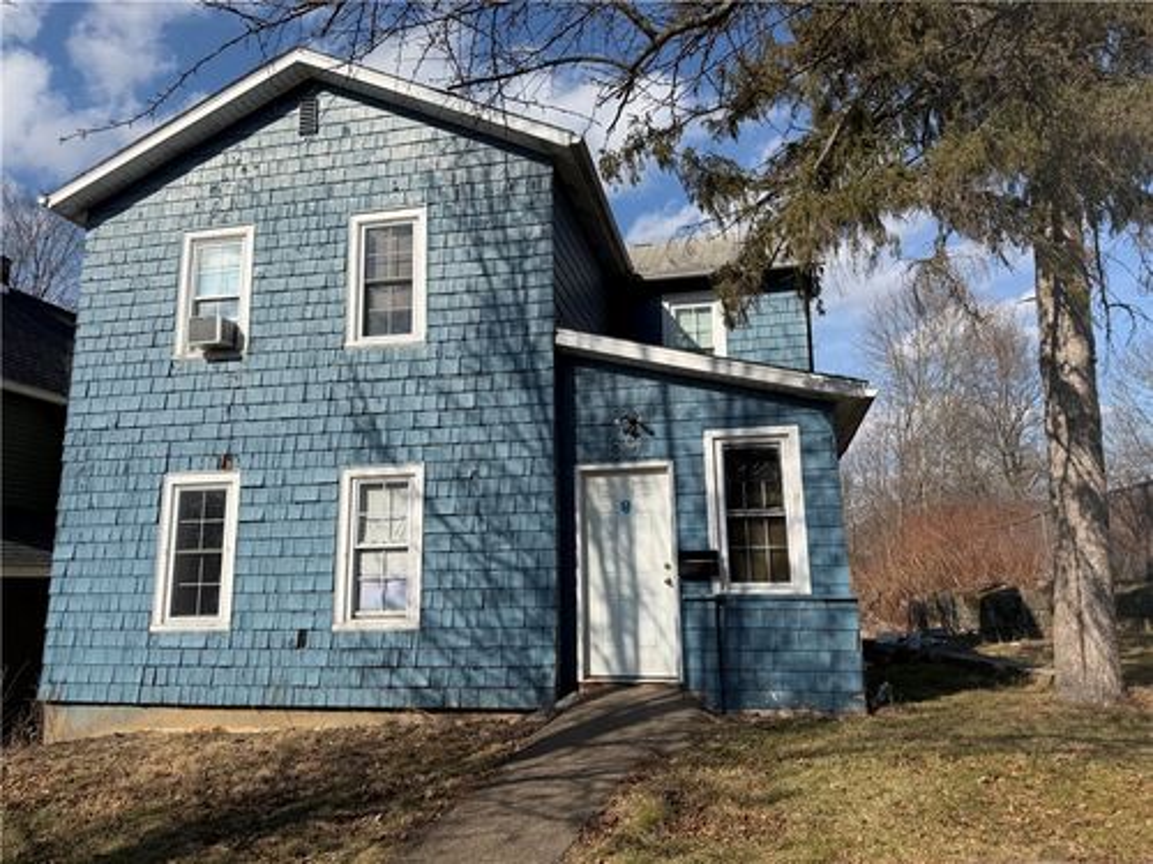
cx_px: 576
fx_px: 799
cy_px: 432
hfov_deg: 71.6
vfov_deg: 56.8
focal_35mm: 24
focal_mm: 6.76
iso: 80
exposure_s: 1/6173
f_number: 1.78
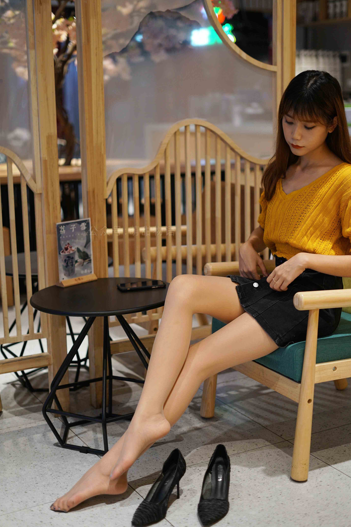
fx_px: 746
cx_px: 178
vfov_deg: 38.9
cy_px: 263
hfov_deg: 26.5
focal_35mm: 51
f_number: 1.8
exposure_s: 1/200
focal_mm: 50
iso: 200
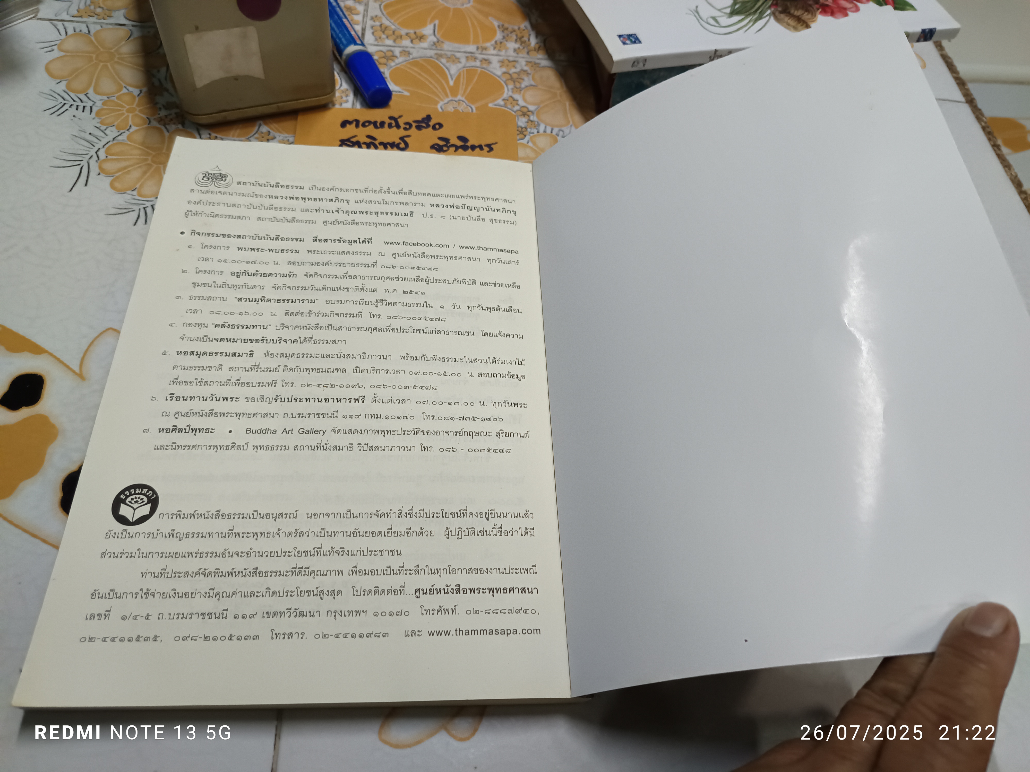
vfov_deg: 56.8
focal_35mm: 24
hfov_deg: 71.6
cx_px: 515
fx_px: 714
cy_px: 386
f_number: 1.7
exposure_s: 1/50
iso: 1102
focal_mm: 5.31
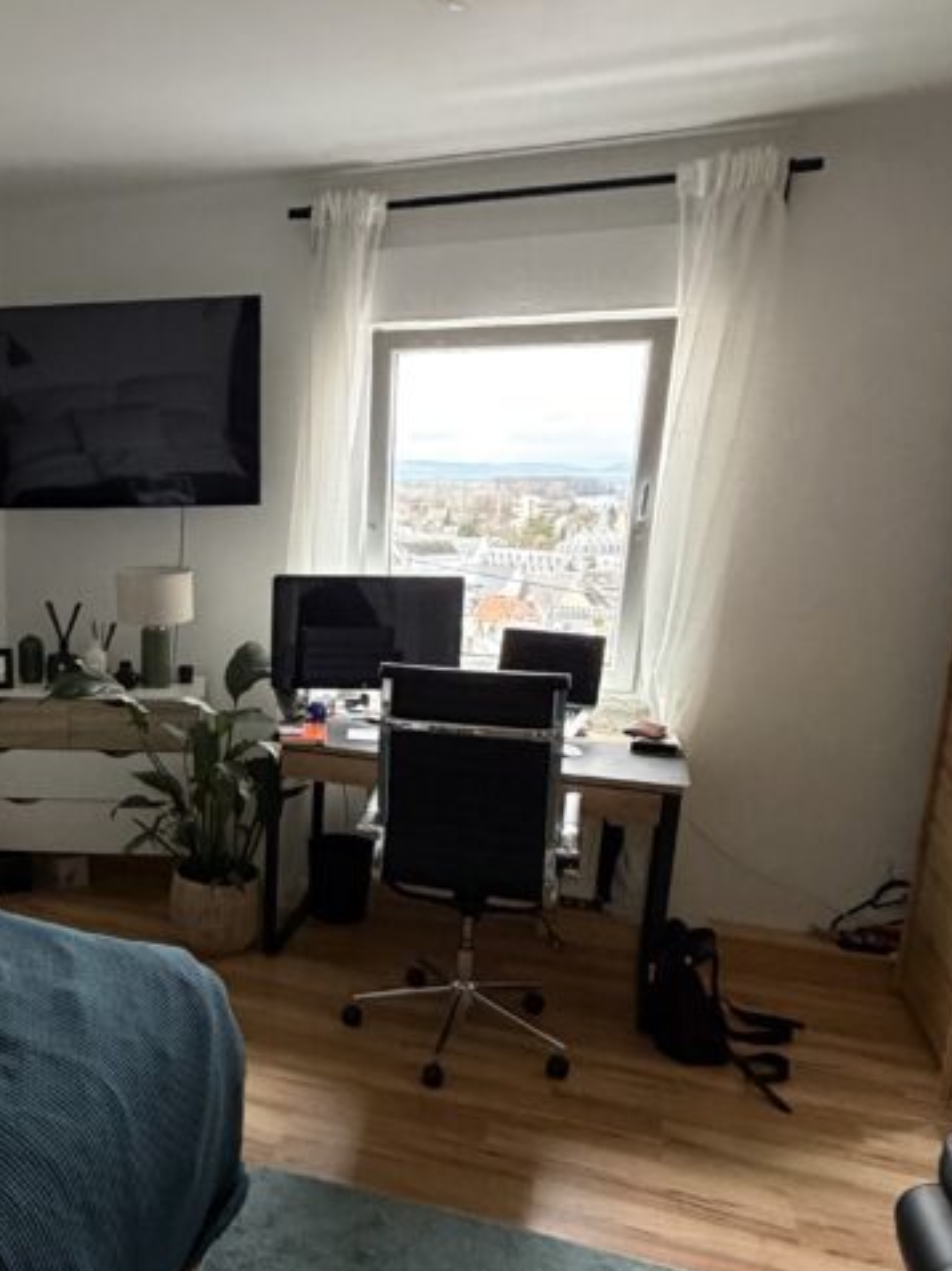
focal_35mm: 30
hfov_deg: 43.2
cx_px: 117
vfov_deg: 59.7
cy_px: 737
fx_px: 1101
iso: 640
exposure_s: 1/60
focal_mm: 2.22
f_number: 2.2
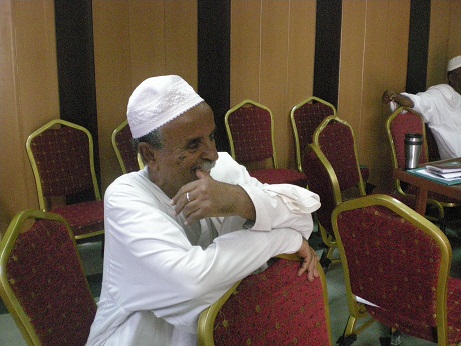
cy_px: 173
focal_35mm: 38
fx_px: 506
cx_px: 230
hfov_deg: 49.0
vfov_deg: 37.7
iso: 885
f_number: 3.1
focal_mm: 6.3
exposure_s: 1/79.6
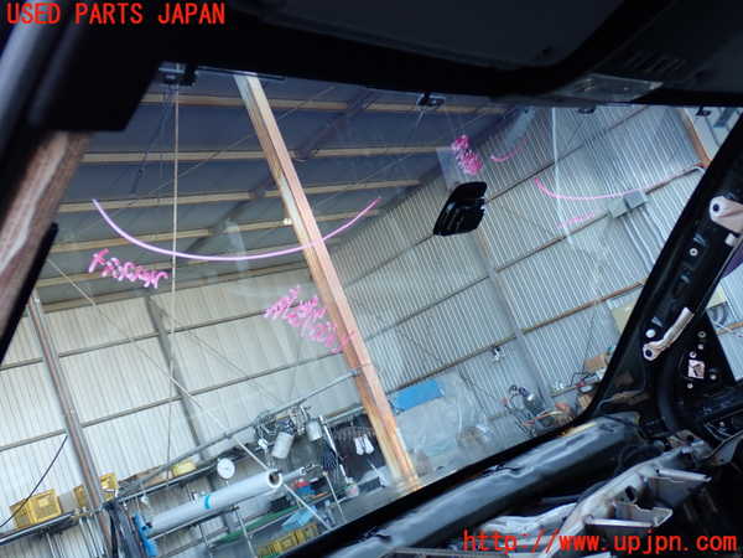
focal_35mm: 38
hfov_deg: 49.0
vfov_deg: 37.7
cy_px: 279
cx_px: 372
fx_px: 816
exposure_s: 1/80
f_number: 2.7
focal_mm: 6.83
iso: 125
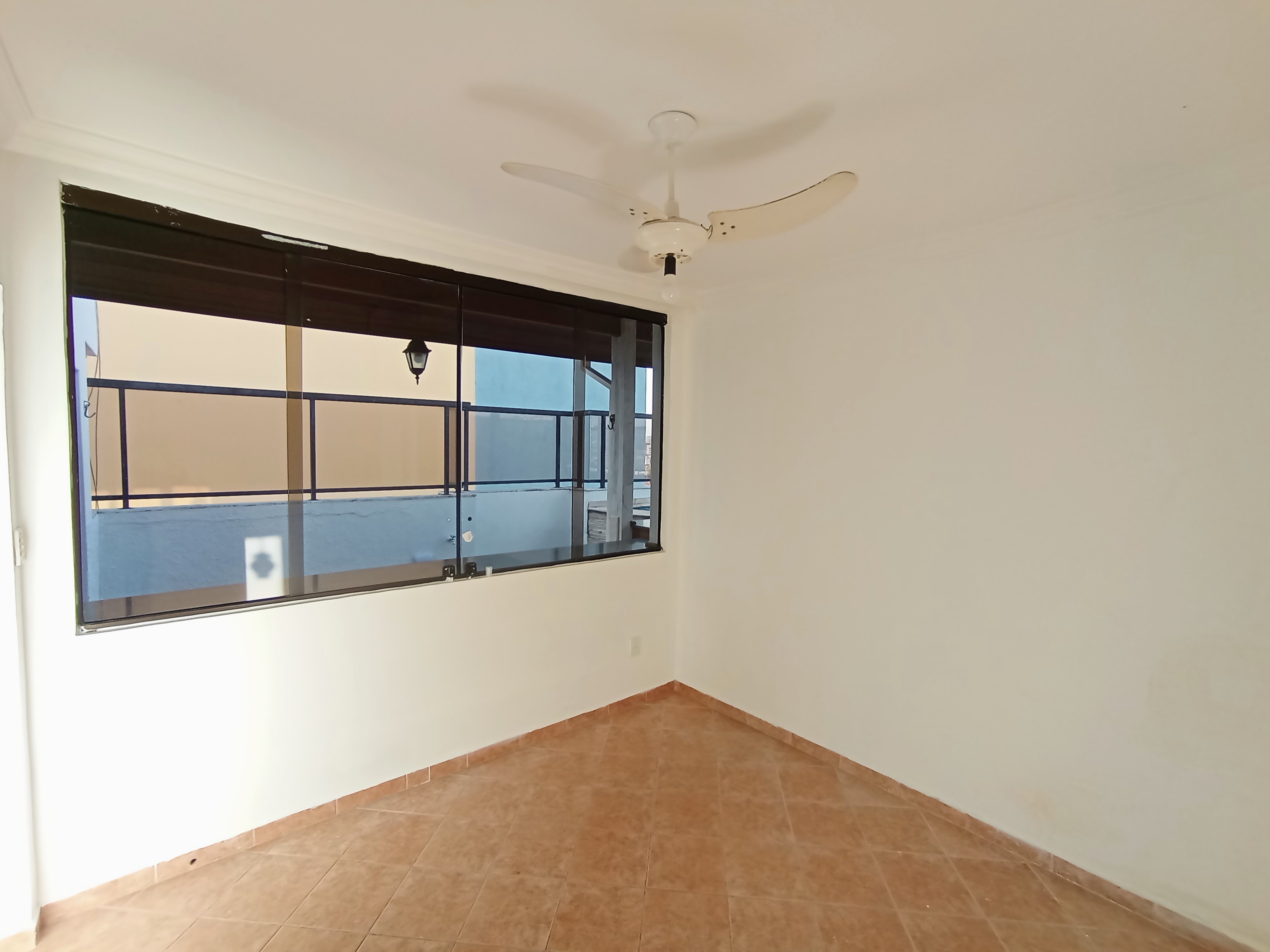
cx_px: 635
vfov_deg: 78.1
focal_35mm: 16
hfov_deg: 94.5
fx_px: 587
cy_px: 476
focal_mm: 1.65
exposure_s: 1/60
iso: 58
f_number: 2.2
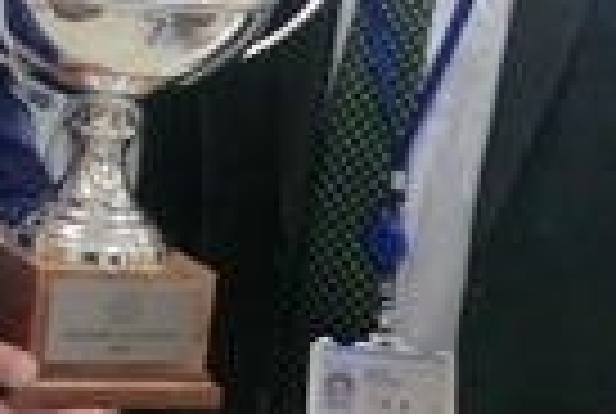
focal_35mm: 150
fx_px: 2572
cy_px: -158
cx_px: 112
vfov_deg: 9.0
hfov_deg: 13.6
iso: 250
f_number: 4.2
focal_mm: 9.8
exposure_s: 1/60
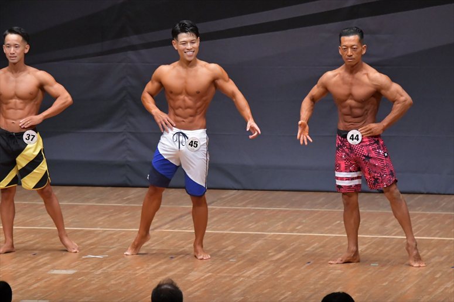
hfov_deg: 7.6
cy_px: 151
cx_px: 227
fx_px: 3403
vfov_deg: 5.1
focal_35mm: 270
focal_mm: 180
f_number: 5.6
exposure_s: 1/400
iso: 6400
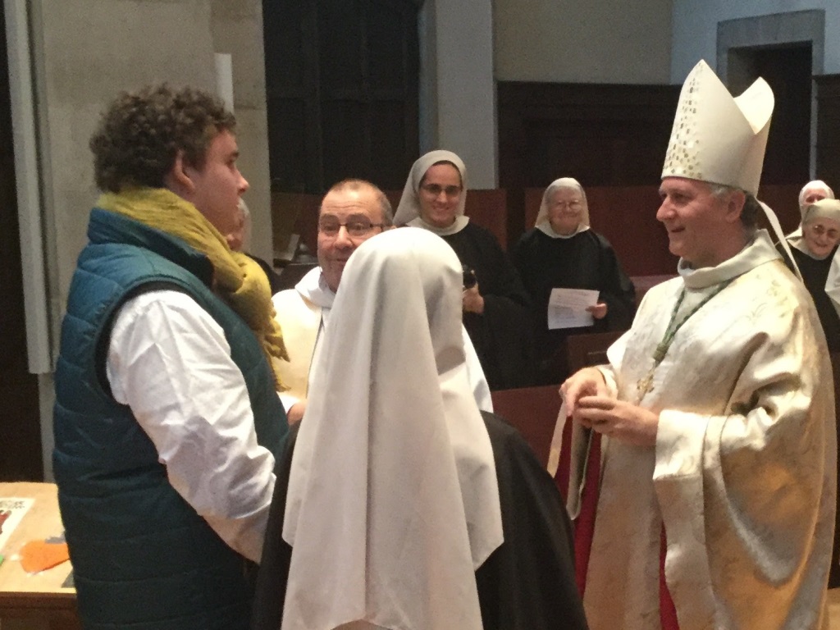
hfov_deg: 58.4
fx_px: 752
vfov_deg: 45.4
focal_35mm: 31
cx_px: 420
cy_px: 315
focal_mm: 3.3
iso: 200
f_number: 2.4
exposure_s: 1/20
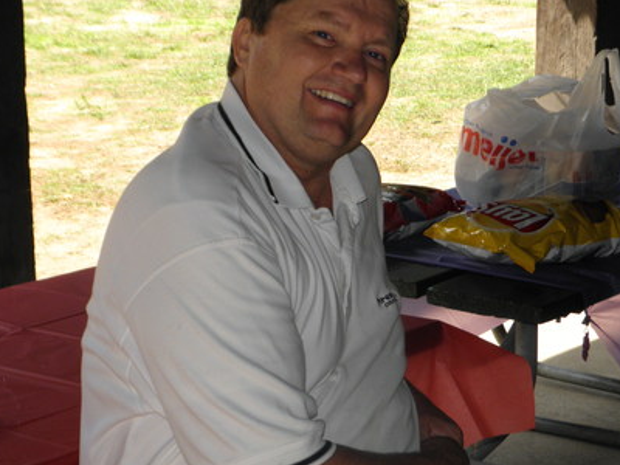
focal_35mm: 102
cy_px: 259
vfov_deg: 14.5
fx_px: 1827
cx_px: 305
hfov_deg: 19.3
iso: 100
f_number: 4.3
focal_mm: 12.2
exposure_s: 1/200
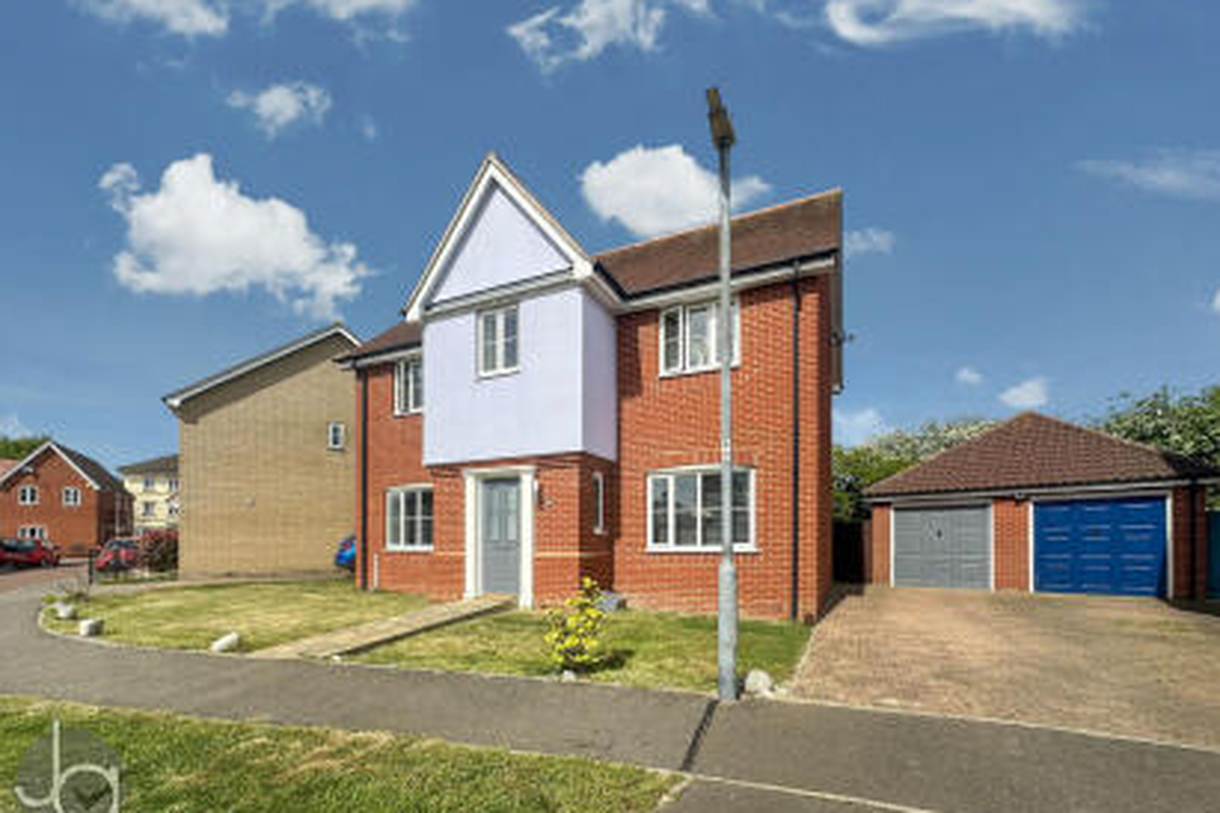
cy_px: 417
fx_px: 508
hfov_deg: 100.4
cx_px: 598
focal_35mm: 15
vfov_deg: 77.3
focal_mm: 2.22
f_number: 2.2
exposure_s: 1/1715
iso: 40
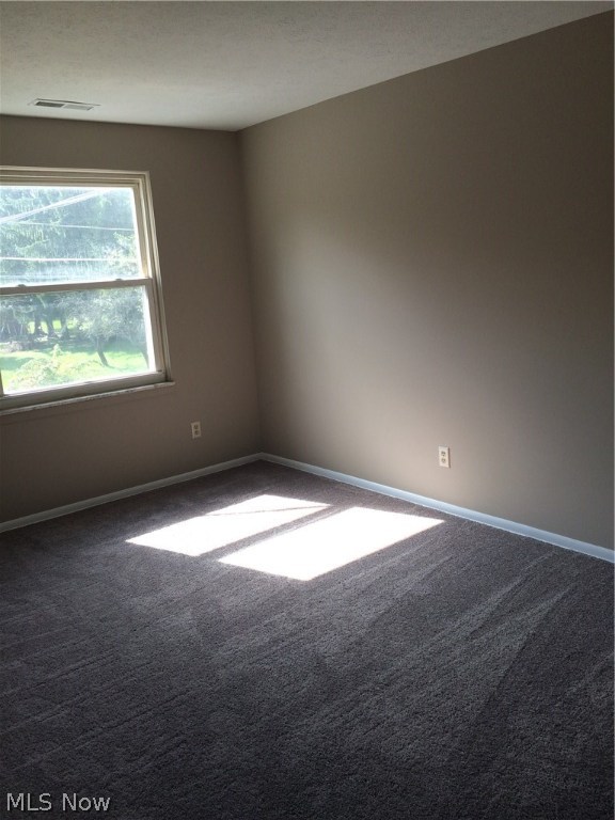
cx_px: 308
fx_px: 687
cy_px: 410
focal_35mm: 29
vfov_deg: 61.7
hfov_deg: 48.2
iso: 32
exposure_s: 1/180
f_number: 2.2
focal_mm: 4.15
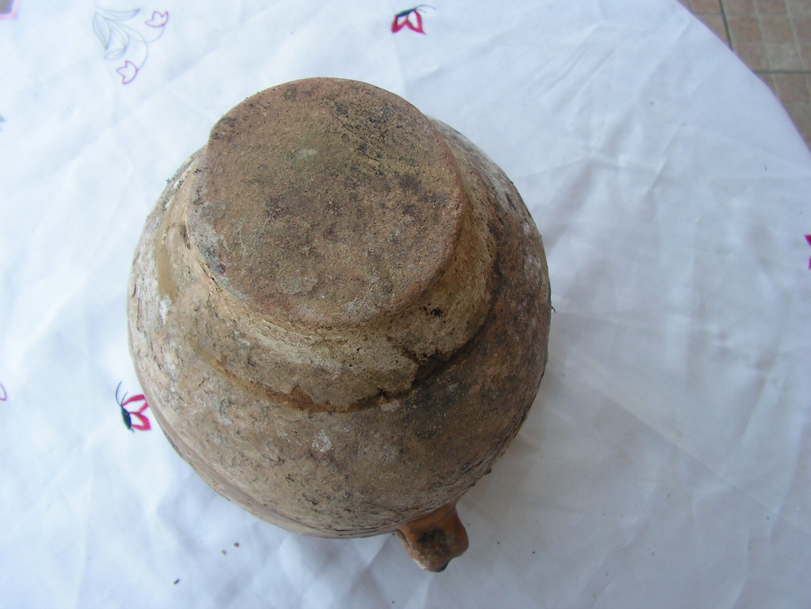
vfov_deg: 39.7
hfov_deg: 51.4
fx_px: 843
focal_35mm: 36
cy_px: 304
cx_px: 406
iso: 64
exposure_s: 1/160
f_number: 3.2
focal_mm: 6
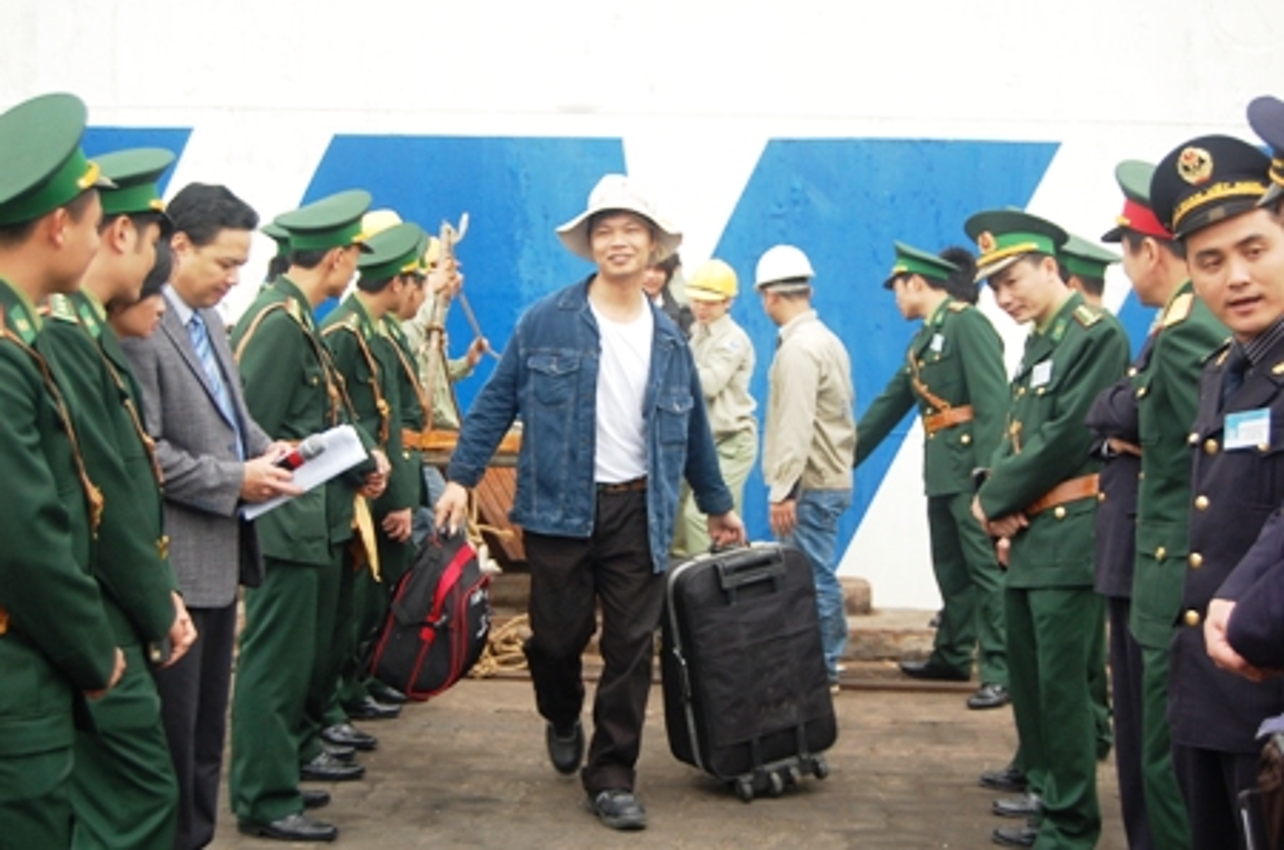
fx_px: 1869
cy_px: 425
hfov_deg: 37.9
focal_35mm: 52
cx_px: 642
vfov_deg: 25.6
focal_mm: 35
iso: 400
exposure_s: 1/100
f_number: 5
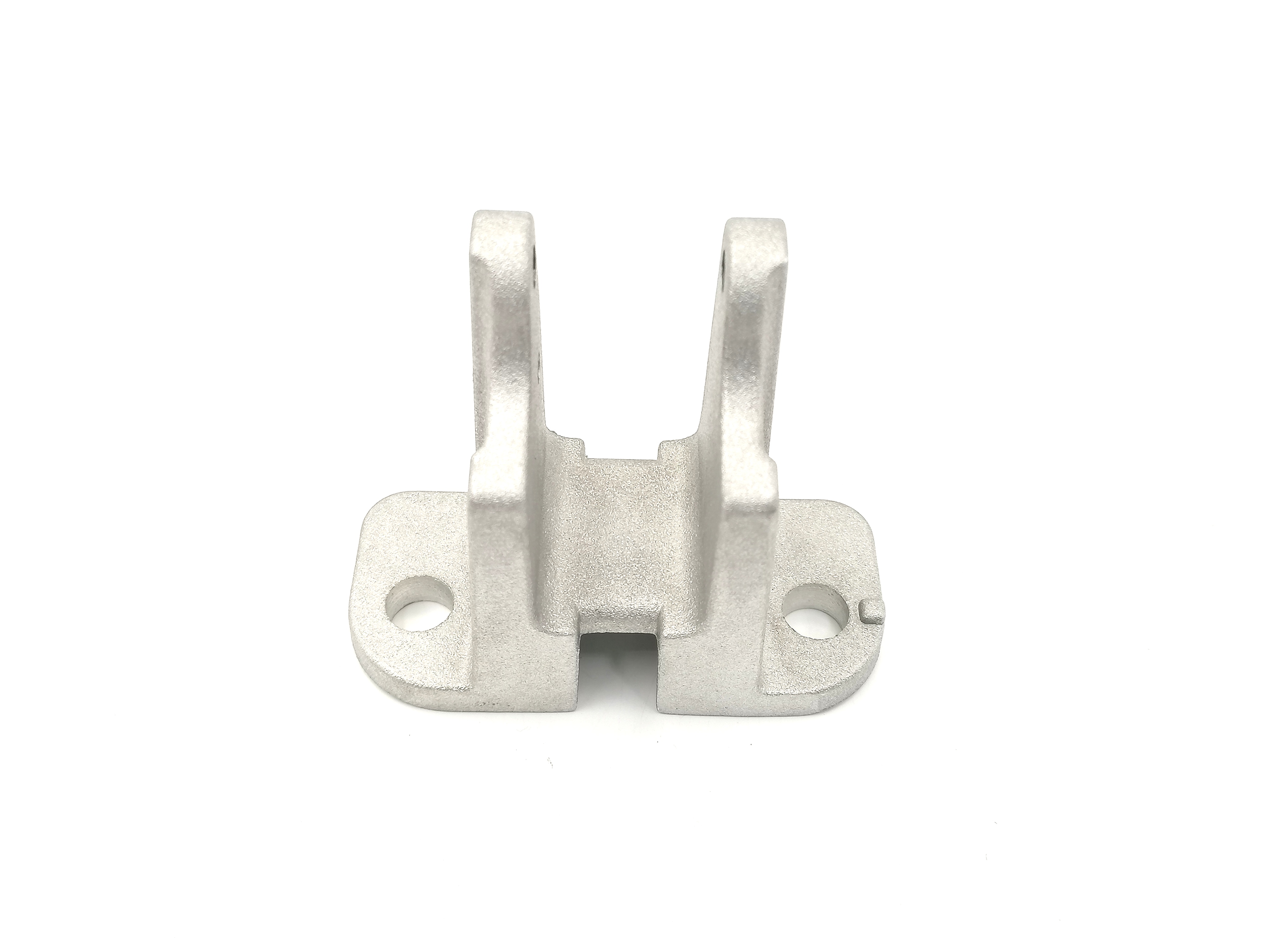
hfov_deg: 49.0
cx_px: 634
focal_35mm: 38
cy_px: 476
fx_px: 1393
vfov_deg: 37.7
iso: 64
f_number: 1.8
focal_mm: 5.3
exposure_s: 1/100
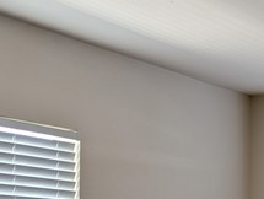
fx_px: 871
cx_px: 313
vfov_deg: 12.3
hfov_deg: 16.6
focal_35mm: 114
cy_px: 314
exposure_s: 1/41.9
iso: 46
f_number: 1.68
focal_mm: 6.9
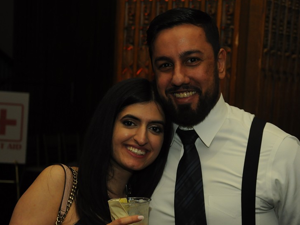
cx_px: 165
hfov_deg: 21.6
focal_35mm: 91
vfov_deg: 16.3
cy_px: 136
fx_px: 786
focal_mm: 45
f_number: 5.6
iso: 800
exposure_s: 1/60
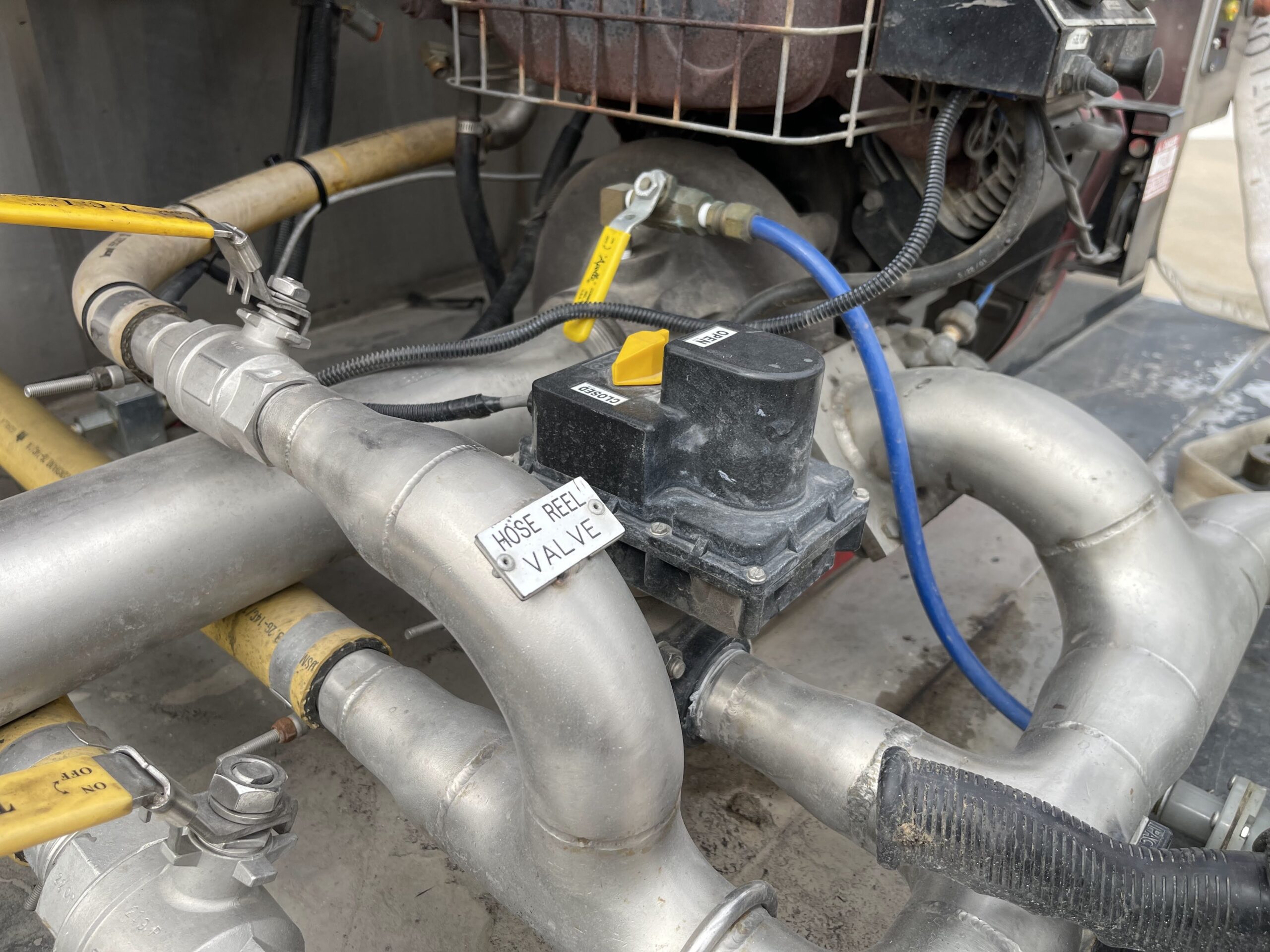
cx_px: 635
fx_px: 954
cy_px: 476
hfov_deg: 67.3
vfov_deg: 53.1
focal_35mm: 26
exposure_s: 1/1087
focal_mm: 5.1
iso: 32
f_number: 1.6
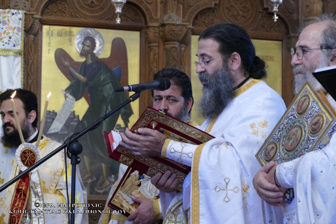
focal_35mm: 149
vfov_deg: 9.2
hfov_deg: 13.8
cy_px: 112
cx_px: 168
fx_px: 1391
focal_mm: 54.2
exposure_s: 1/80
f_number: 3.9
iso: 1250
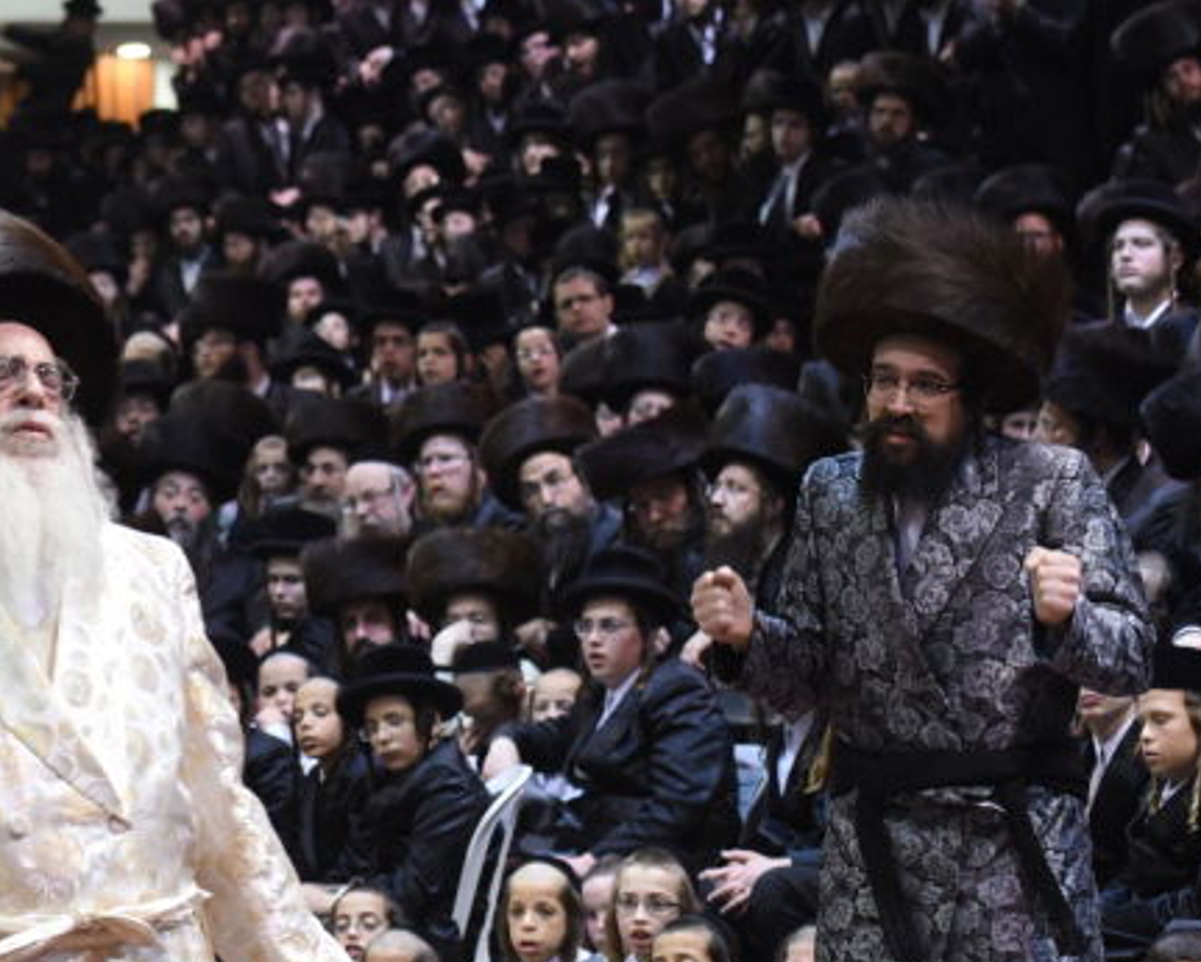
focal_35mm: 156
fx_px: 5546
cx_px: 348
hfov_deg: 12.3
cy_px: 838
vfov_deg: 9.9
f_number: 4
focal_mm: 70
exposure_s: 1/125
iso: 2500
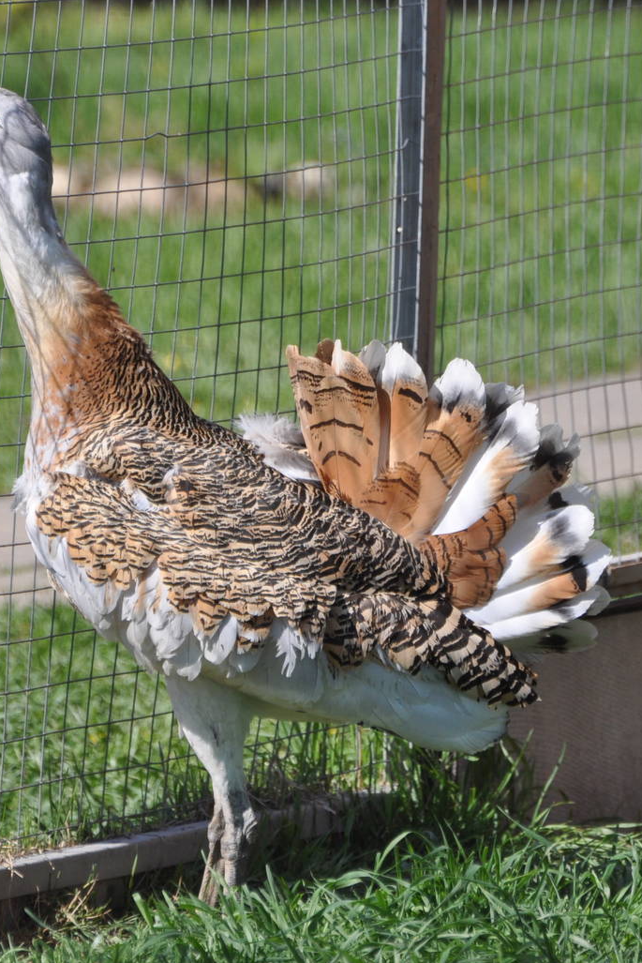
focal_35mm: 700
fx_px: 18717
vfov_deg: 2.9
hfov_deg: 2.0
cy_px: 475
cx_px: 348
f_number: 5.6
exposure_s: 1/1250
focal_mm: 300
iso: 400
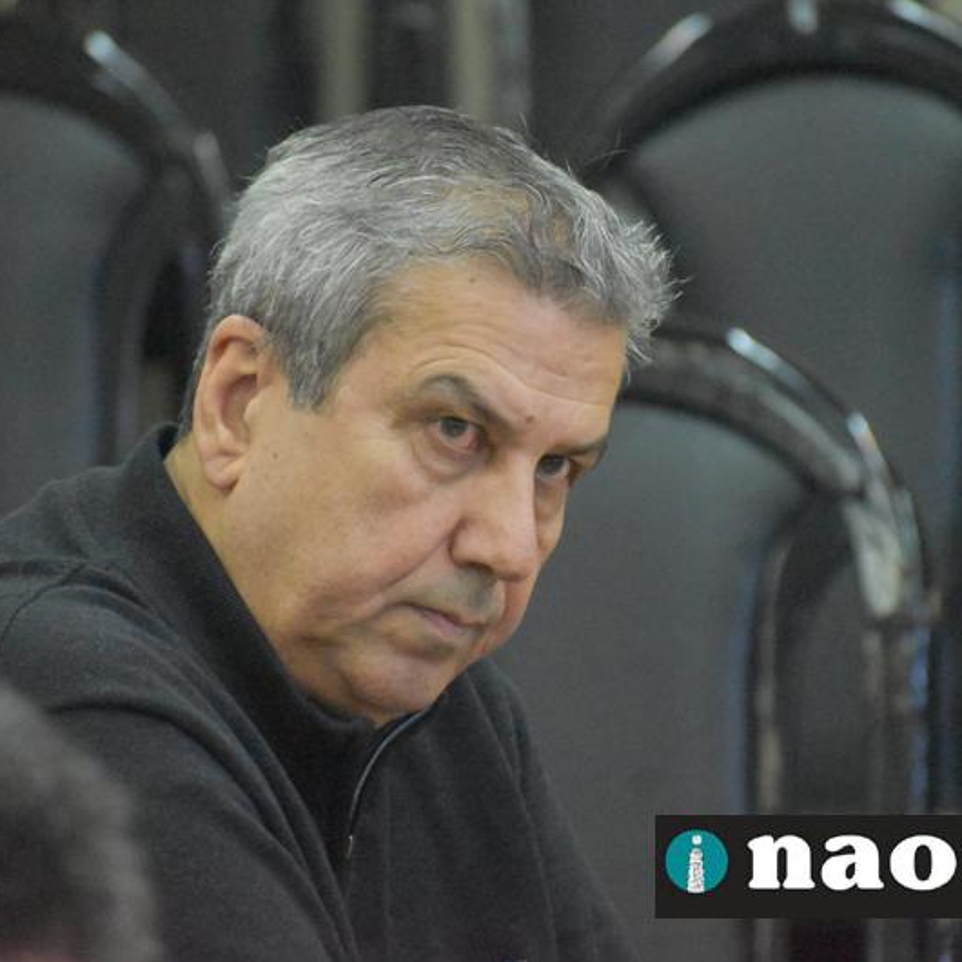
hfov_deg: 3.6
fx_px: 15123
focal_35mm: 481
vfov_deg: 3.6
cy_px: 480
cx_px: 555
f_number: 6
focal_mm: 250
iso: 12800
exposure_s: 1/250
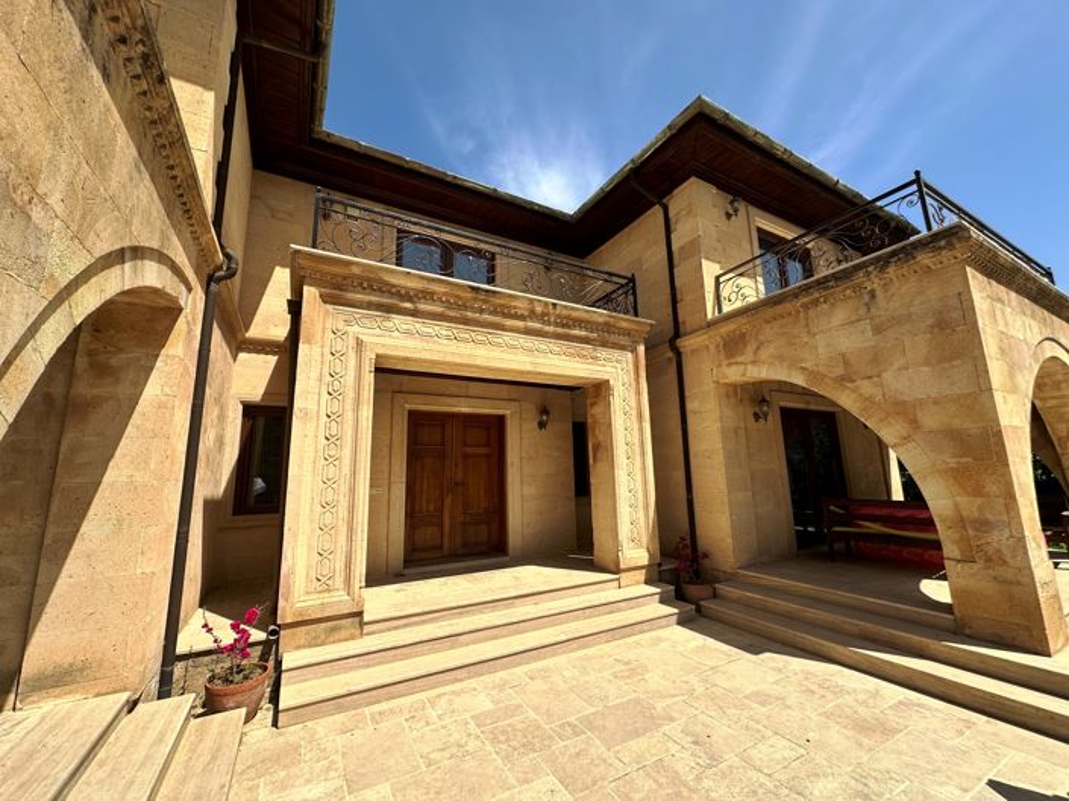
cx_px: 534
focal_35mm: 14
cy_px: 400
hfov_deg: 102.1
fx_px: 432
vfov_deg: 85.6
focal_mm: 2.22
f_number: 2.2
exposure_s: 1/2053
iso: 50
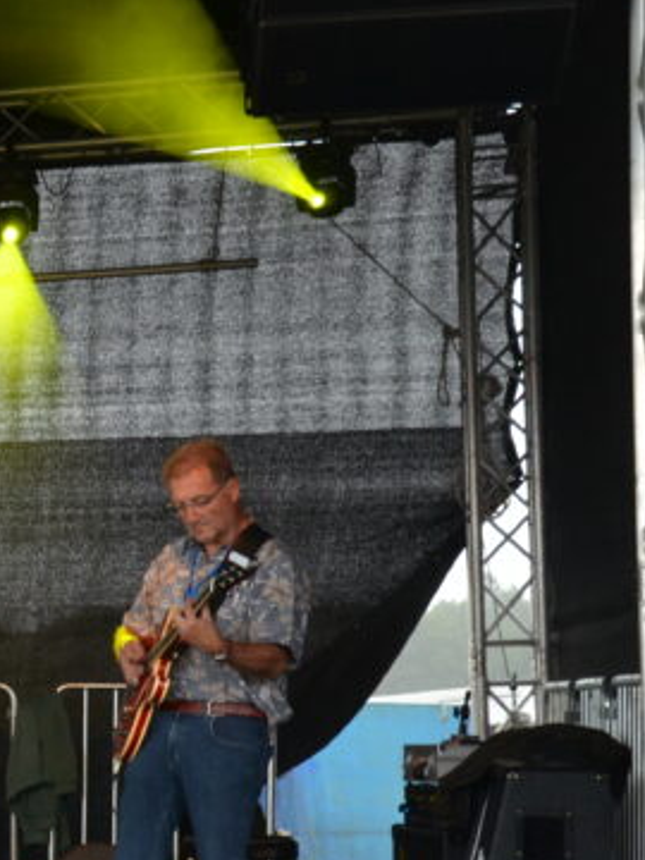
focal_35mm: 131
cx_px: -564
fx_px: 3255
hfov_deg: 10.5
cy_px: 647
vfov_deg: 15.0
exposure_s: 1/80
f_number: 4.5
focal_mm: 32
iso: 400
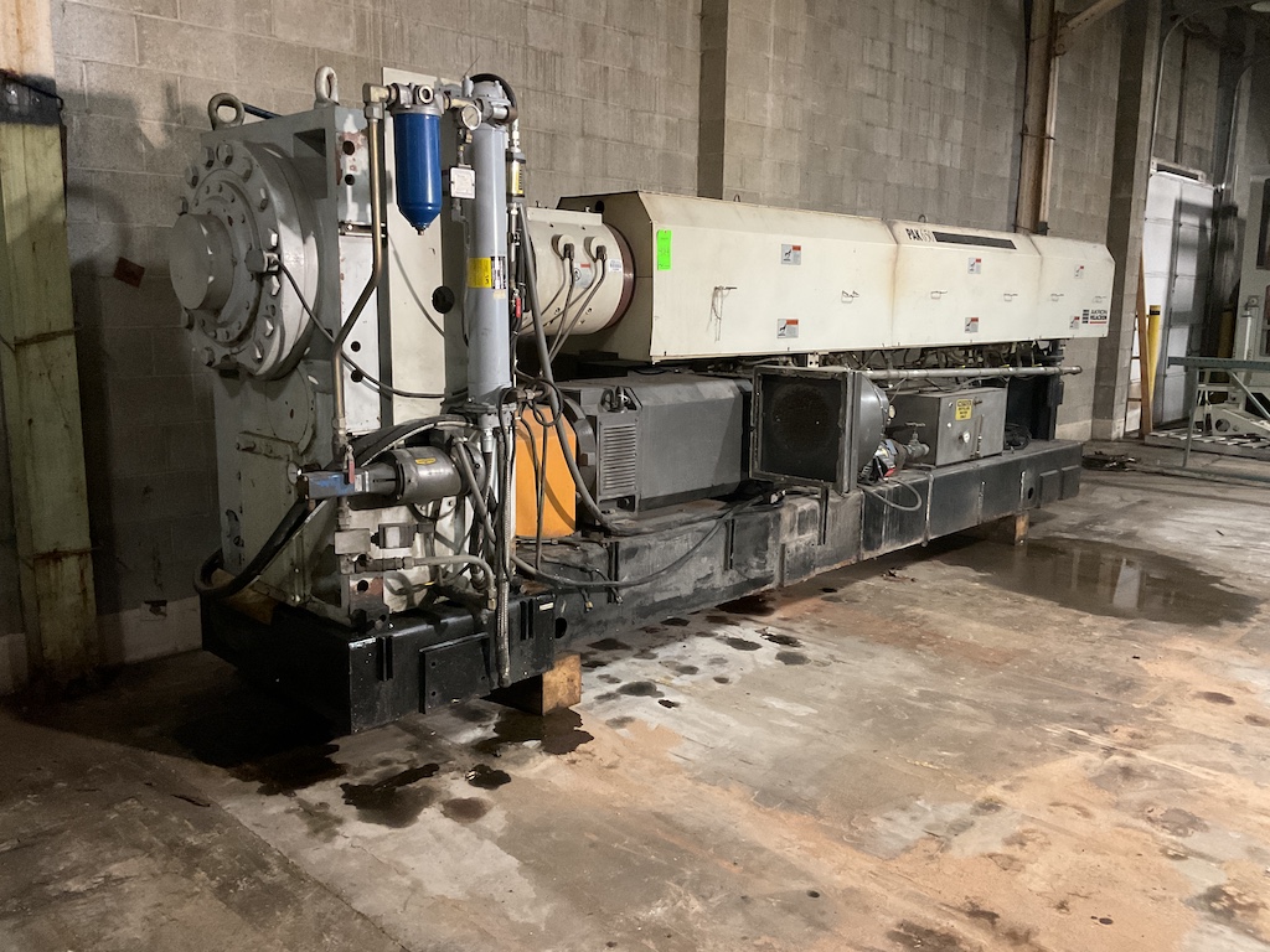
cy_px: 476
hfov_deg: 61.7
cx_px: 635
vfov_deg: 48.2
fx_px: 1064
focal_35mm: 29
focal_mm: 3
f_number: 1.8
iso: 400
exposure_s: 1/30
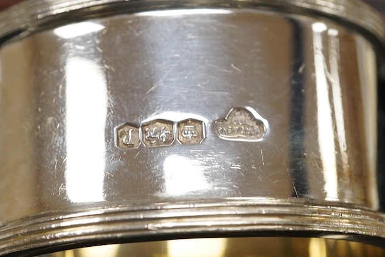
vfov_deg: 17.3
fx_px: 845
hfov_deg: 25.7
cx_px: 196
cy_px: 122
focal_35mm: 79
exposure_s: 1/400
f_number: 9
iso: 2500
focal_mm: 30
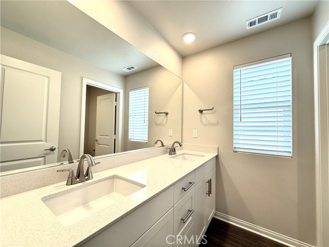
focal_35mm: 14
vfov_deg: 85.7
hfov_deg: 102.1
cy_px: 124
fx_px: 133
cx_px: 164
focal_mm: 2.22
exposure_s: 1/120
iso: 200
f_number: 2.2
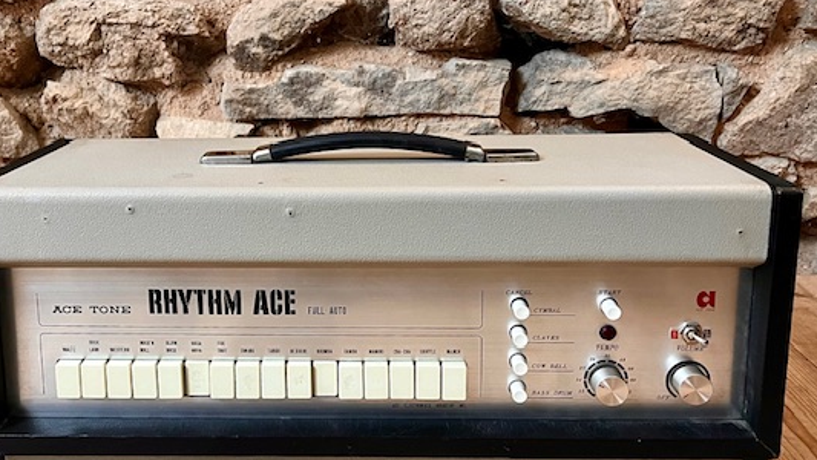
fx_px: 737
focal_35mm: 34
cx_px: 359
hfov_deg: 57.8
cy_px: 314
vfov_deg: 34.3
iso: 400
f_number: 1.6
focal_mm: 5.1
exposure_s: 1/60
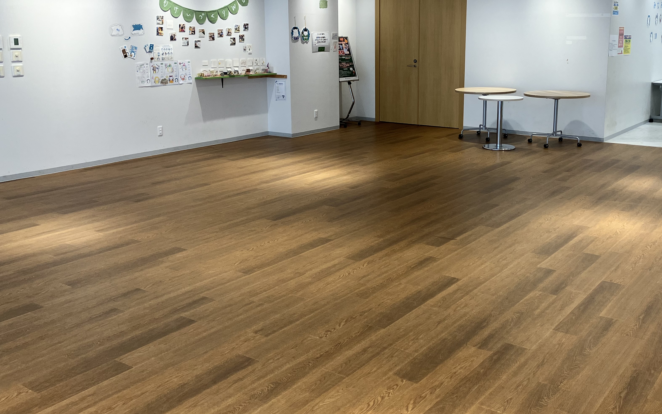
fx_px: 686
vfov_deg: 33.4
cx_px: 397
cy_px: 150
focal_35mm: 38
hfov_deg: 51.2
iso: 50
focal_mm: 3.99
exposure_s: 1/100
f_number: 1.8
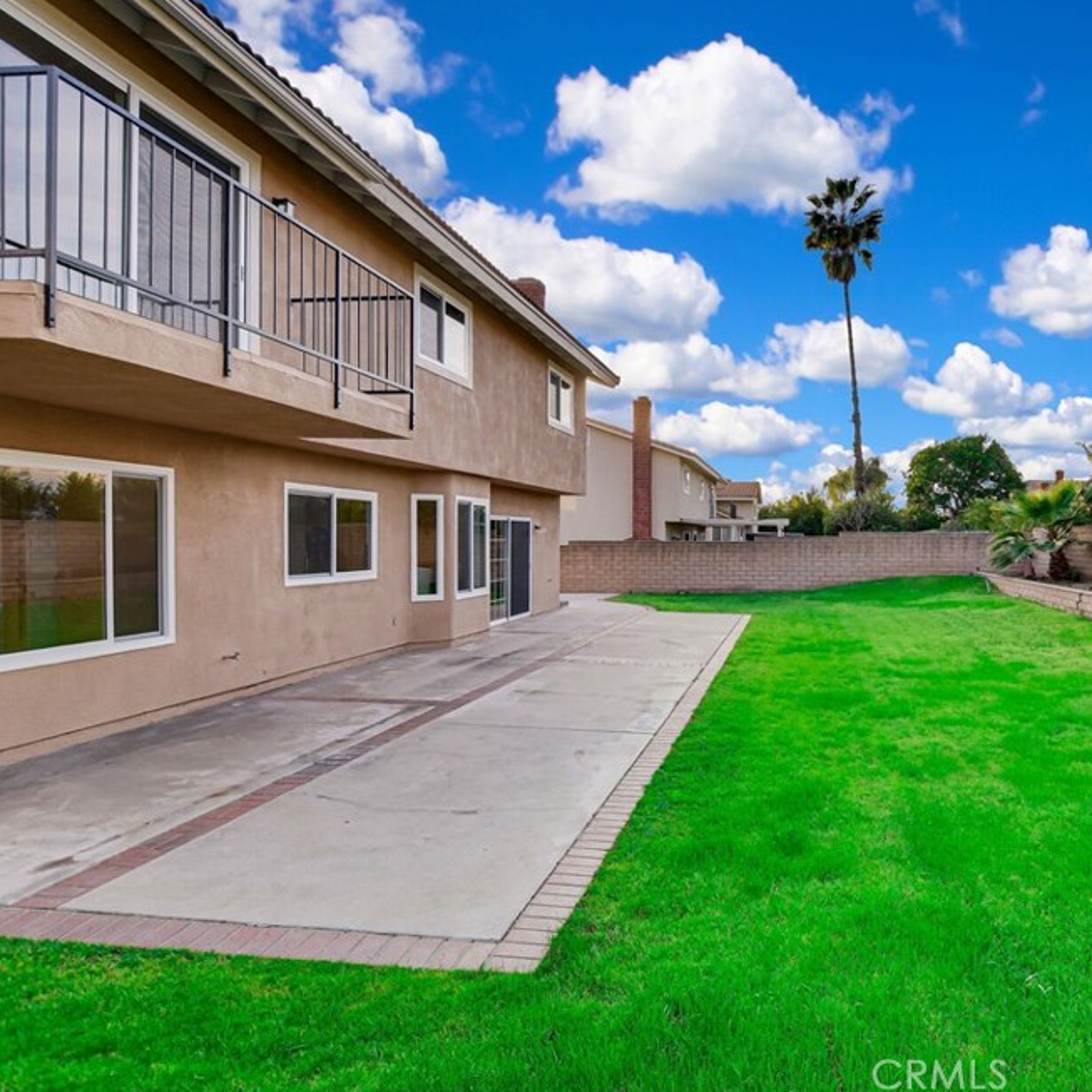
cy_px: 528
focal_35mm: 20
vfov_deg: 74.8
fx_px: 714
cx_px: 748
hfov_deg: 72.1
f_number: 8
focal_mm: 10
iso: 400
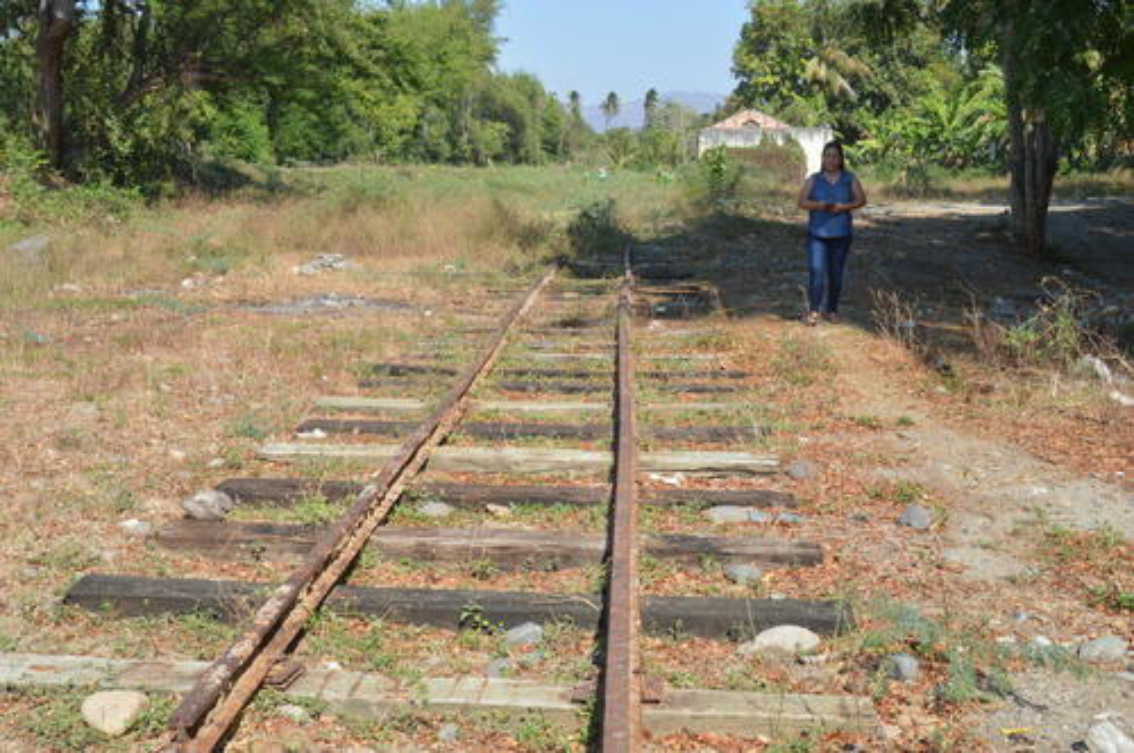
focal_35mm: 42
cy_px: 376
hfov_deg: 46.5
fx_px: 1321
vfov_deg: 31.8
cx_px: 567
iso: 200
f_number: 11
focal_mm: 28
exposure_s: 1/125
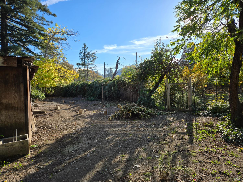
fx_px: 161
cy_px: 91
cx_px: 122
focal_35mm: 23
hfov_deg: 73.9
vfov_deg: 58.9
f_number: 1.8
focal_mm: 5.4
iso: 25
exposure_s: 1/1636
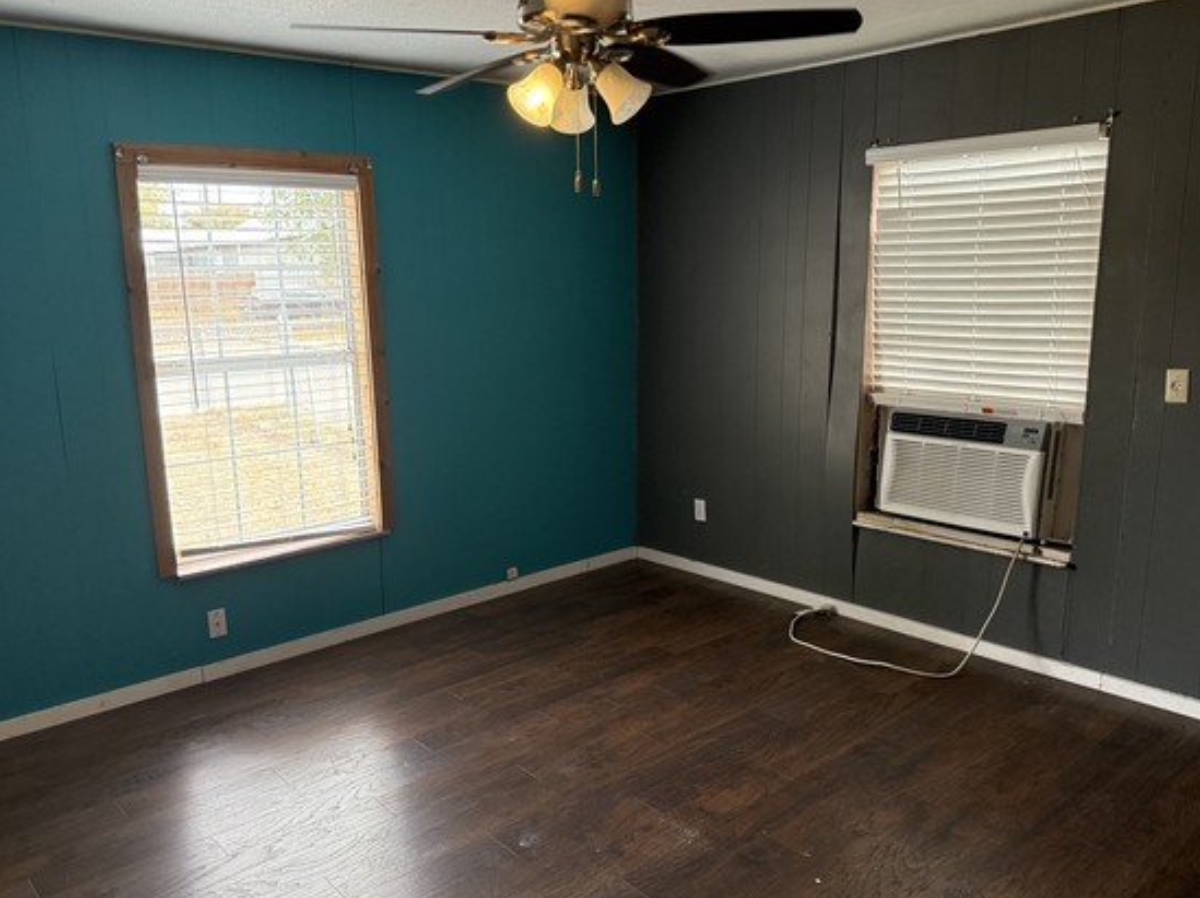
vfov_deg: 49.6
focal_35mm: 28
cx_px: 570
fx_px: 970
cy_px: 485
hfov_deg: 63.4
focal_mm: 6.76
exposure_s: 1/120
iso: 400
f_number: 1.78
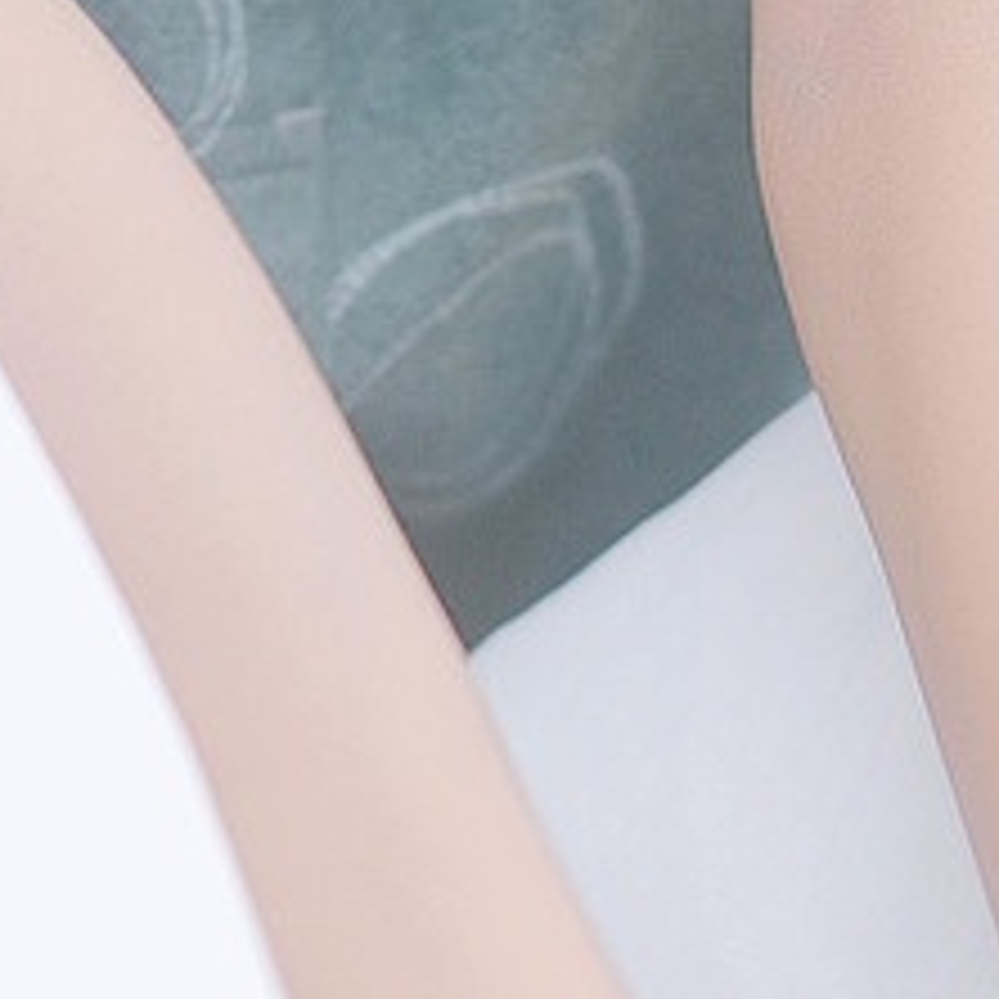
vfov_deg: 5.8
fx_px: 9861
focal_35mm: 302
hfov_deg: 5.8
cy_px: 864
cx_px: 652
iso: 250
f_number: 1.2
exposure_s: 1/3200
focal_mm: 27
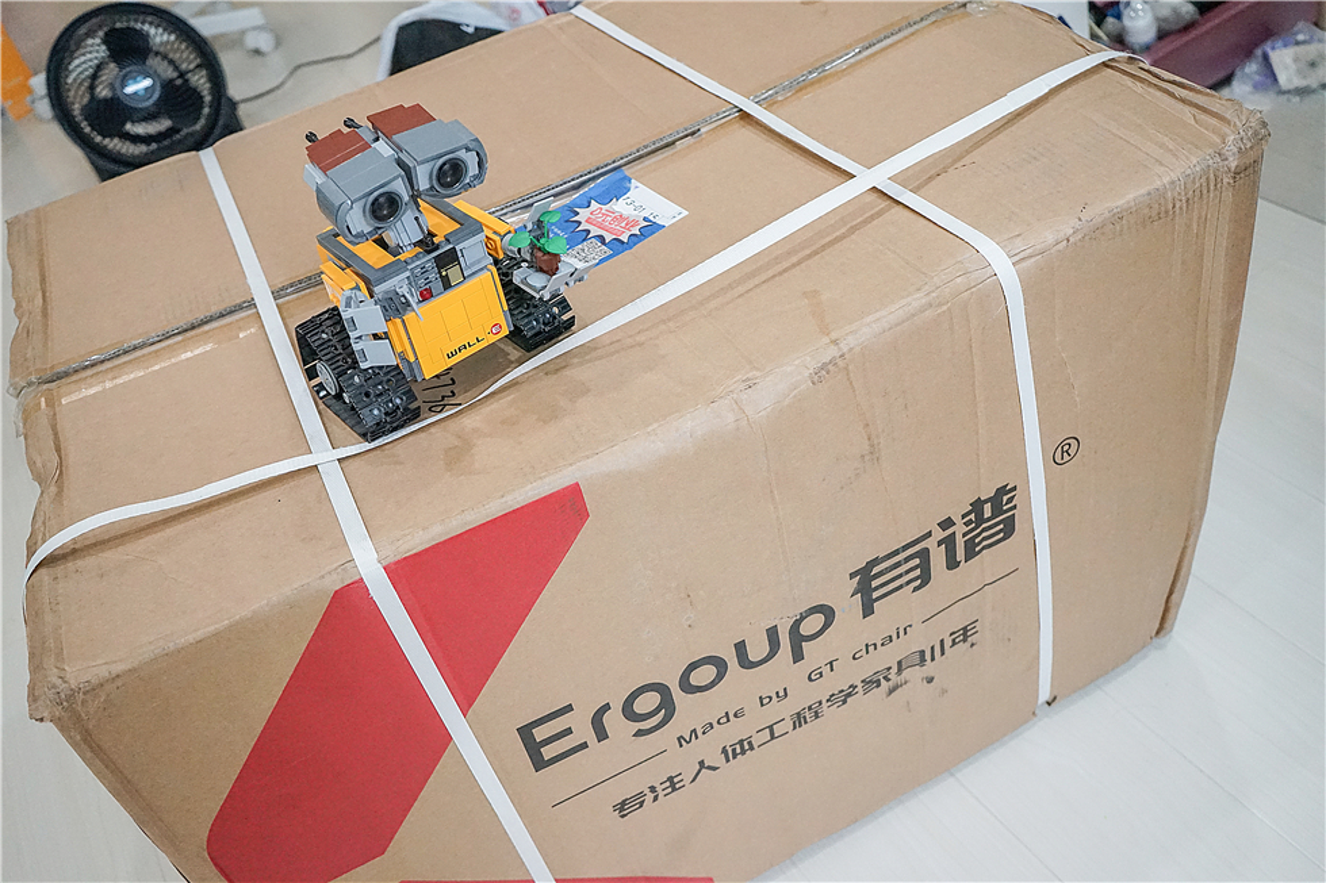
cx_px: 663
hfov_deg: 58.7
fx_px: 1178
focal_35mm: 32
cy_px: 442
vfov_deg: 41.1
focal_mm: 32
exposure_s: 1/100
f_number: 5
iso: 6400
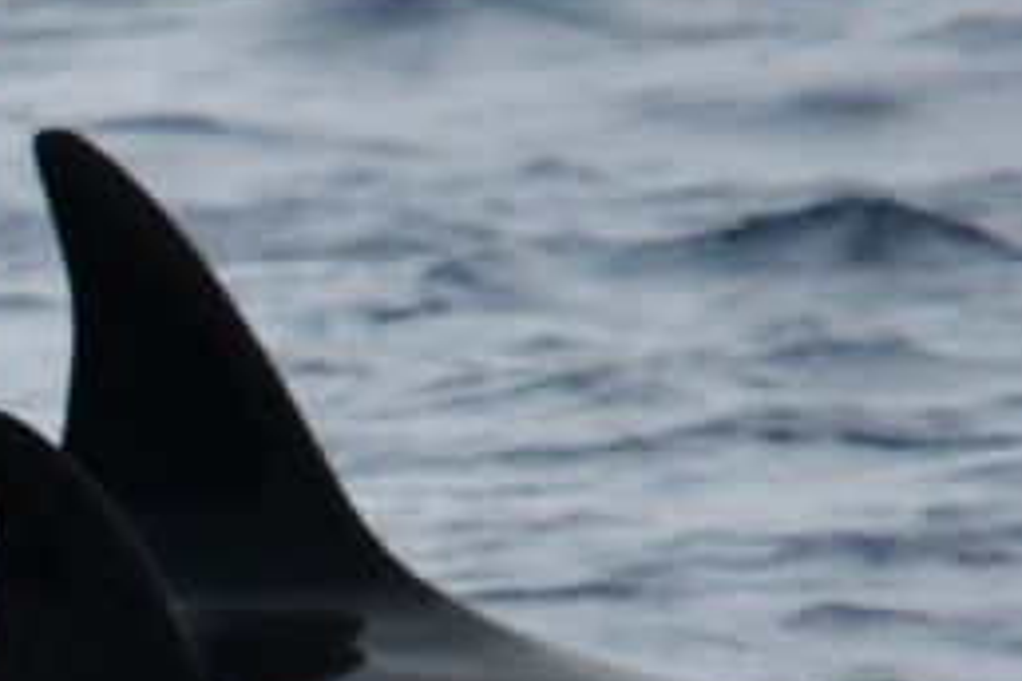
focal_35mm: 1858
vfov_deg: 0.7
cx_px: -246
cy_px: 525
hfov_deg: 1.1
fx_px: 52742
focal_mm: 600
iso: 1600
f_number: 6.3
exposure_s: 1/8000
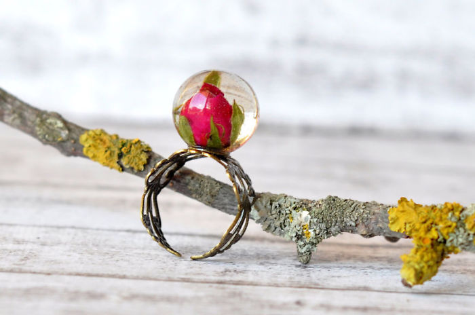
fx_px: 988
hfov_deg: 27.0
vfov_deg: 18.1
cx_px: 238
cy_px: 158
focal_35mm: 75
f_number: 4.5
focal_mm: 50
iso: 500
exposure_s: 1/100
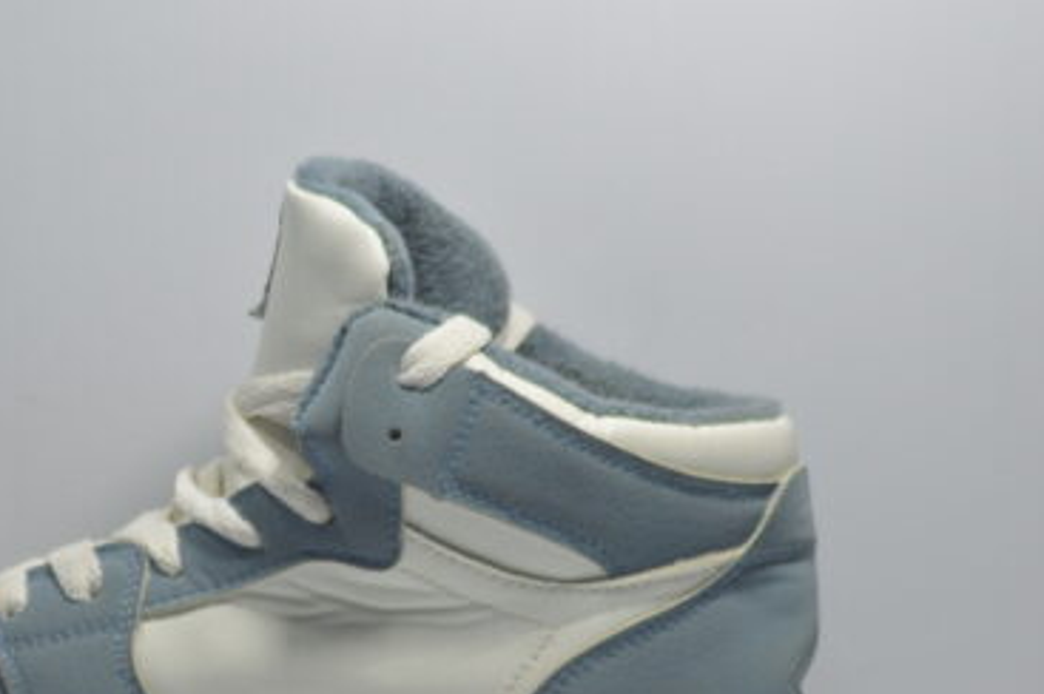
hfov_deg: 6.2
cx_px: 230
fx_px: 9585
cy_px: 496
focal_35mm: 331
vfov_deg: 4.1
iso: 450
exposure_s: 1/125
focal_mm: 135
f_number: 4.2
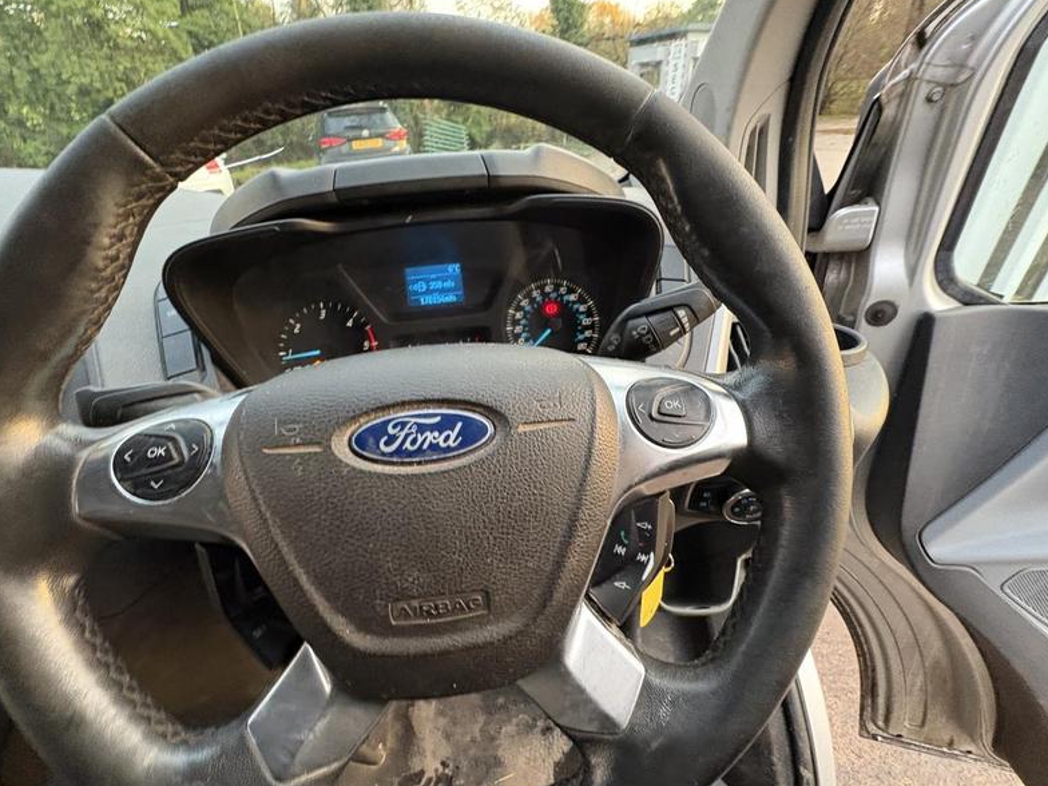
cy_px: 434
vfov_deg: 77.9
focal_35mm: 16
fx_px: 484
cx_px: 517
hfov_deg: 94.5
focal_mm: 2.22
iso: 500
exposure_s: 1/60
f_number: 2.2
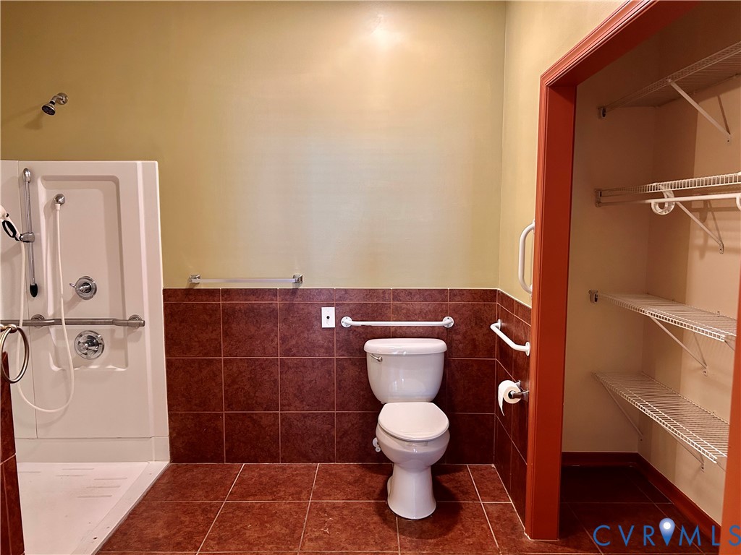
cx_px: 370
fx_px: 557
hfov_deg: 67.3
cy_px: 278
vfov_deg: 53.1
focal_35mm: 26
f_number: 1.5
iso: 200
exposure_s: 1/60
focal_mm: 5.7
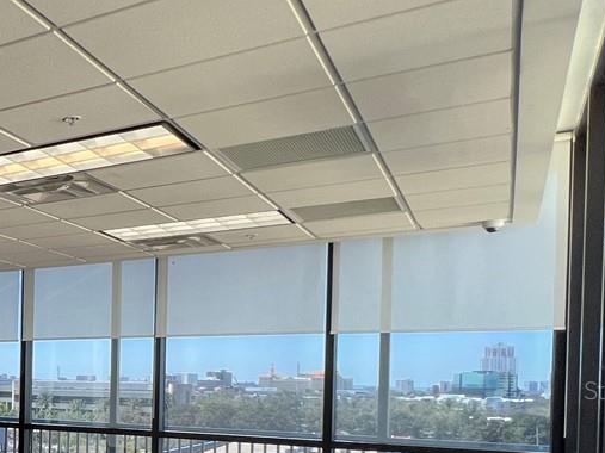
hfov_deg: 30.5
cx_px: -258
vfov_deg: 33.6
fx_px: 716
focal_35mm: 41
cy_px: 390
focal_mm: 1.57
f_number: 1.8
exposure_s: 1/120
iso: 80
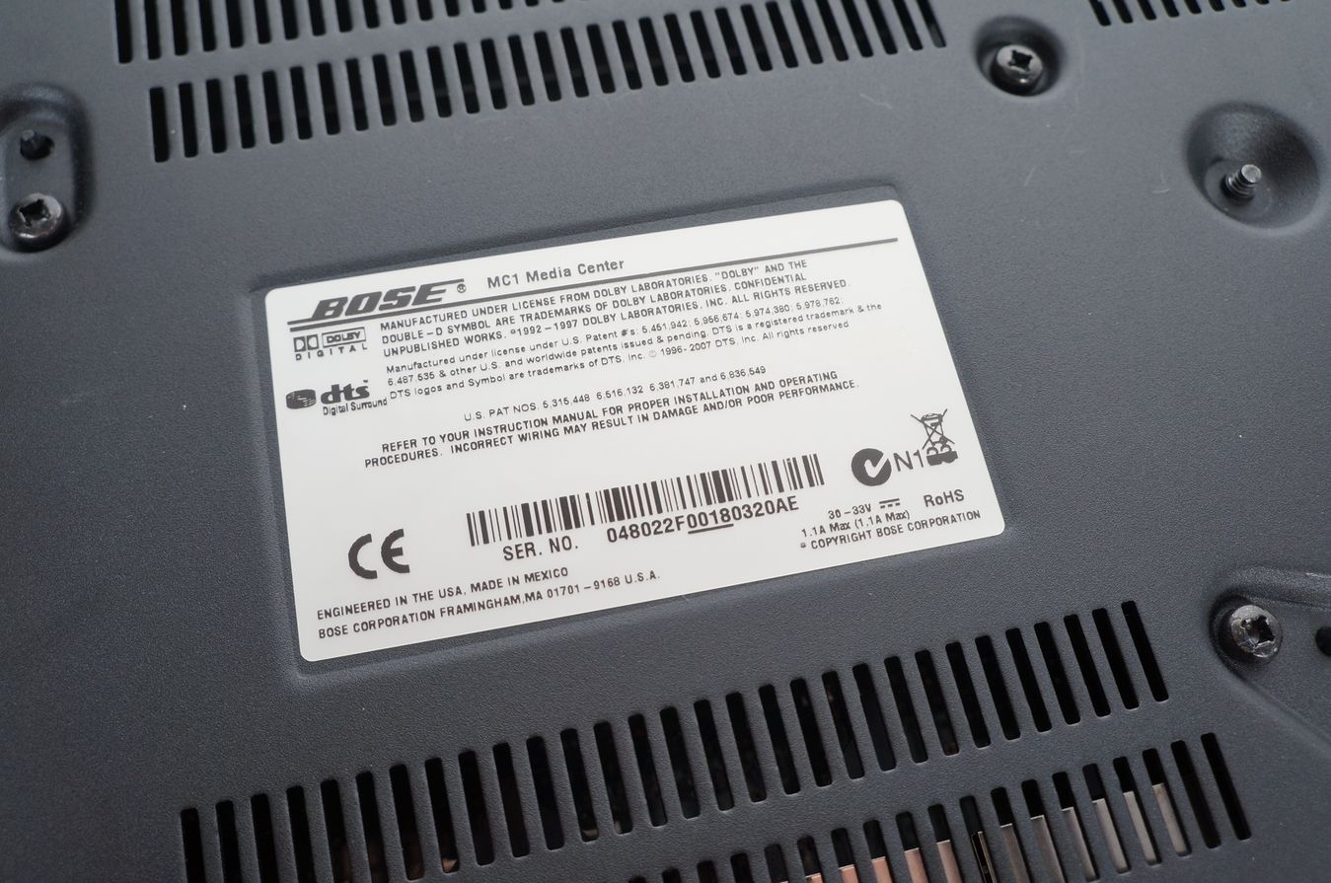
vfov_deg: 41.6
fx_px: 1163
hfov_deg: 59.6
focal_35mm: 32
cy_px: 442
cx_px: 666
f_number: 5.6
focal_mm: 21
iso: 200
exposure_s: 1/13
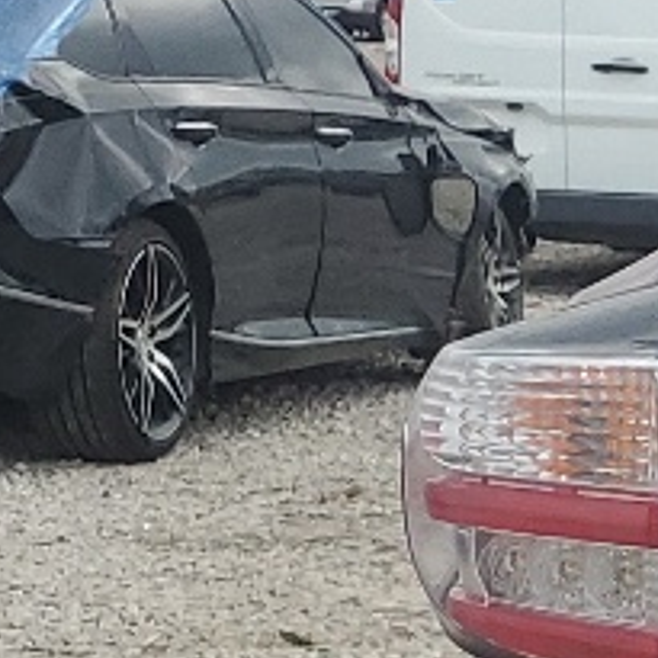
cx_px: 2260
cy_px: 851
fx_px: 3850
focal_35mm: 179
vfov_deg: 9.6
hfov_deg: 7.8
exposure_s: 1/1429
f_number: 1.5
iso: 50
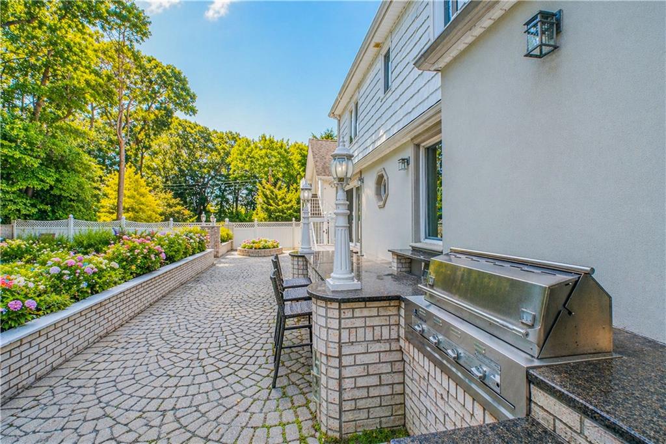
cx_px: 333
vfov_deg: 77.3
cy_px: 222
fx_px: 277
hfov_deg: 100.4
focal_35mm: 15
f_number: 10
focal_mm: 10
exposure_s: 1/60
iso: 400
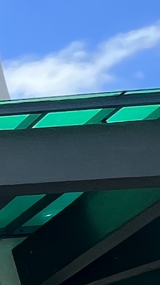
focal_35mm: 112
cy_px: 379
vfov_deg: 17.8
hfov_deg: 5.6
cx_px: -733
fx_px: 844
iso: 32
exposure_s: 1/564
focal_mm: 1.57
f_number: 1.8
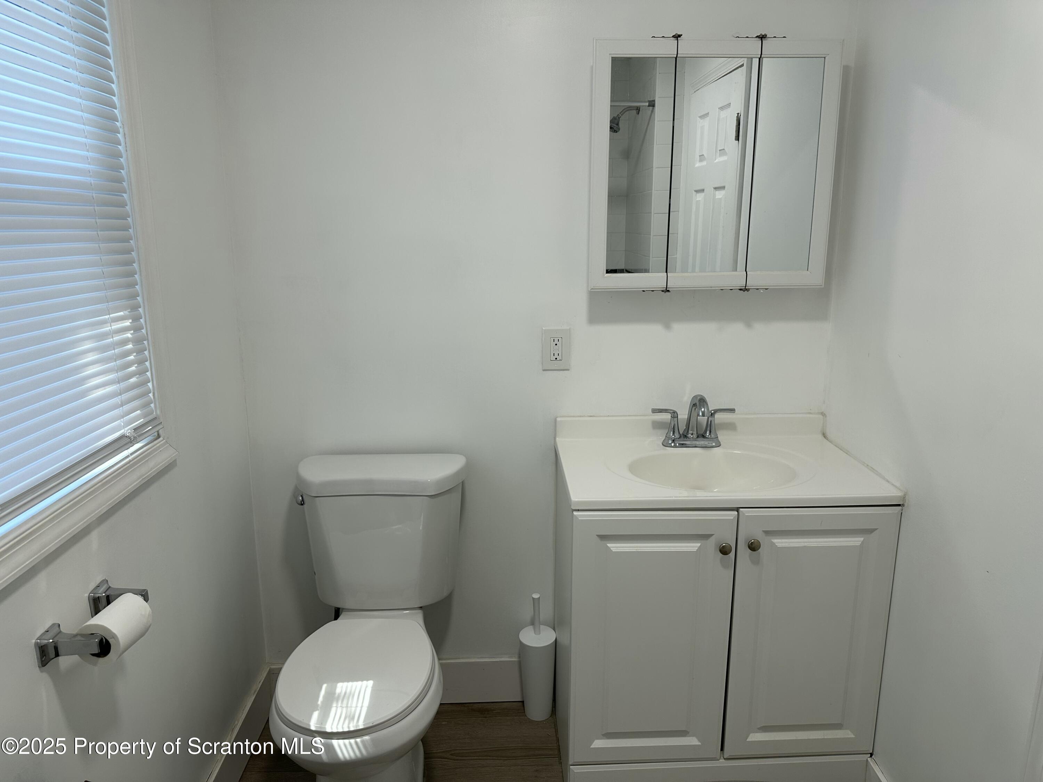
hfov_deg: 71.6
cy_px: 391
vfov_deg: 56.8
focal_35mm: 24
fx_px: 723
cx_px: 522
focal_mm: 6.86
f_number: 1.78
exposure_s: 1/120
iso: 80
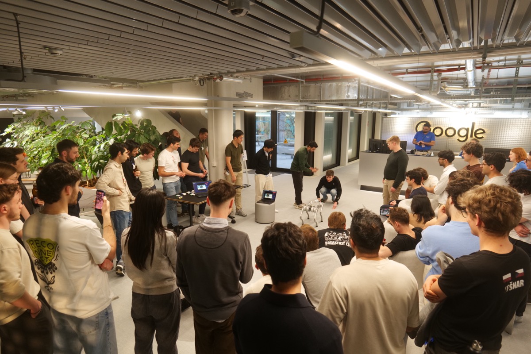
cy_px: 177
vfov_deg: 61.9
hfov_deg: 84.0
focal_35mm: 20
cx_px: 266
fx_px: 295
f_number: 4.2
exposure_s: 1/80
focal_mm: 20
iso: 2000
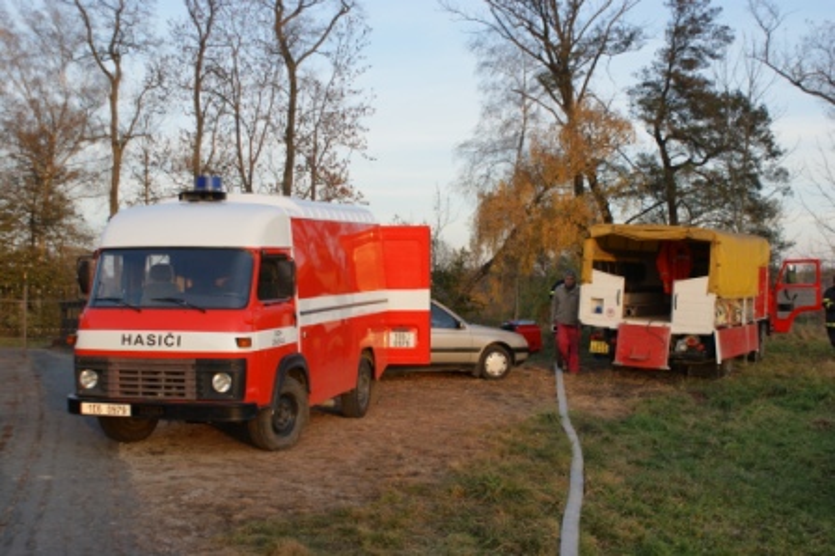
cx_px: 418
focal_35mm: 45
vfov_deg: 29.8
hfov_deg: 43.6
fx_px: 1043
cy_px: 278
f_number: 5
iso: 100
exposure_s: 1/80
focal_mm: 30
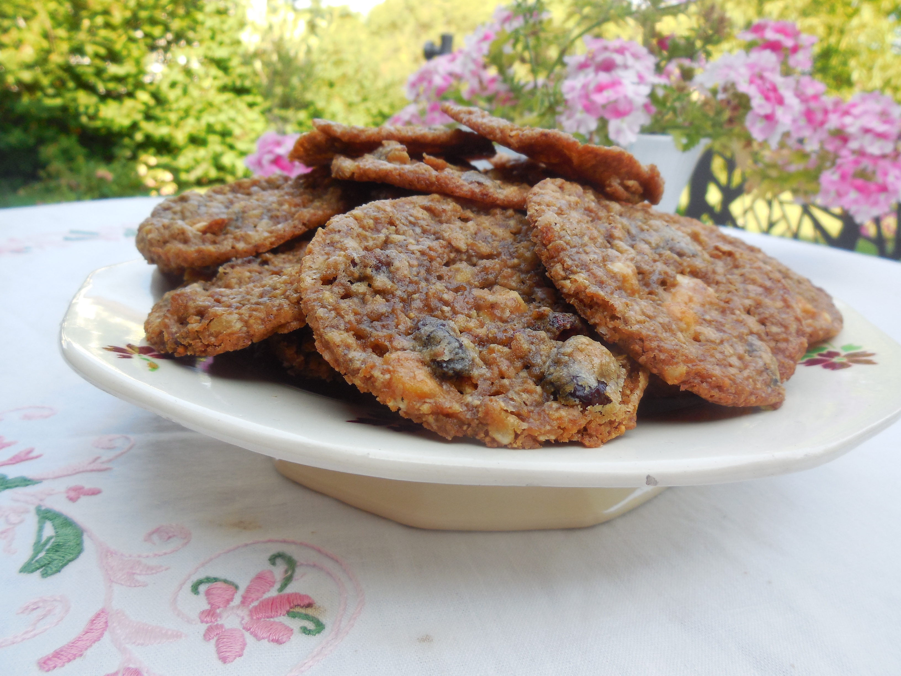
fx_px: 651
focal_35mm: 25
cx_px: 450
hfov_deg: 69.4
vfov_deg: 54.9
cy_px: 338
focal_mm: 4.5
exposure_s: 1/200
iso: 125
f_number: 3.1
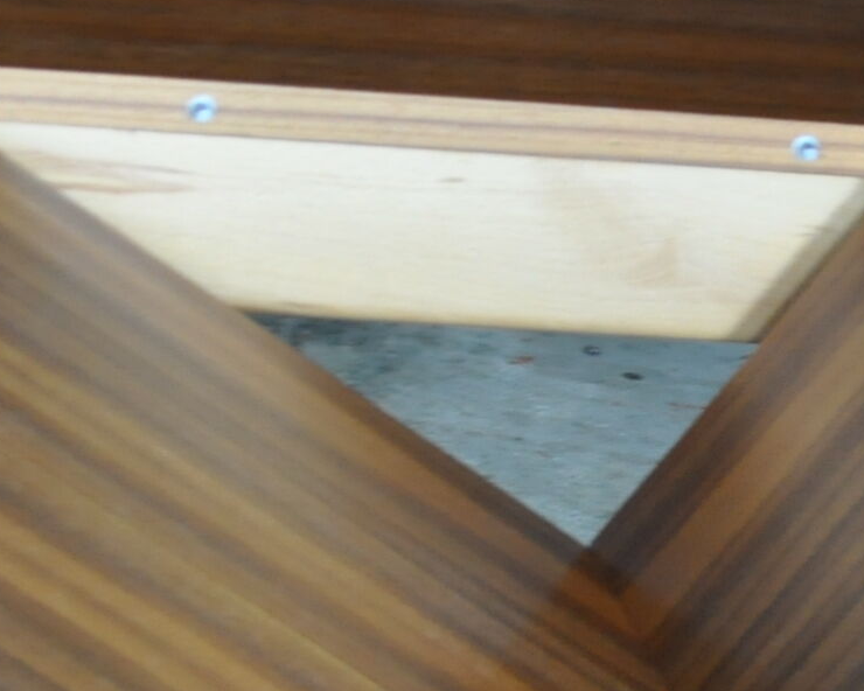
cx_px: 664
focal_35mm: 171
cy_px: 398
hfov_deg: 11.3
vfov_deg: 9.0
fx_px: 4373
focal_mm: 28
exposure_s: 1/30
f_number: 4.5
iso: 1100
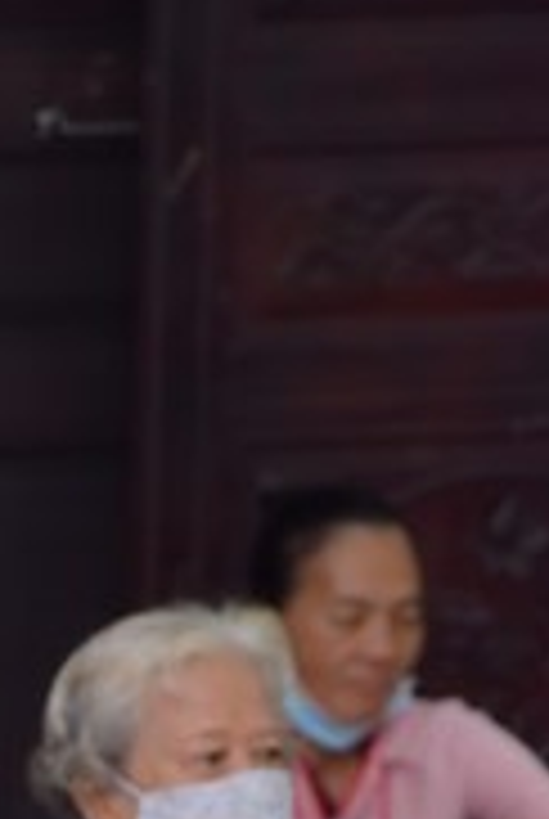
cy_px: 1152
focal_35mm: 374
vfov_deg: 5.5
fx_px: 8522
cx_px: -398
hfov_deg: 3.7
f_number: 5
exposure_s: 1/160
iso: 1250
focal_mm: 105
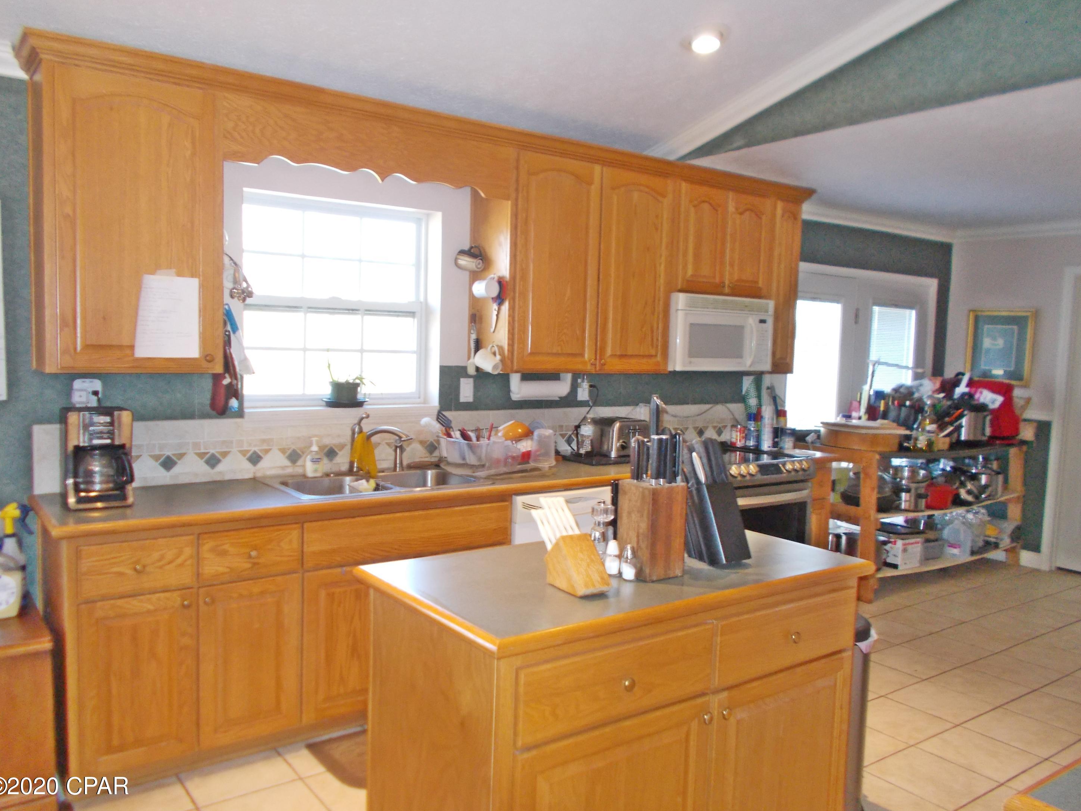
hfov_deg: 65.3
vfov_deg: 51.4
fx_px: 843
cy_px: 402
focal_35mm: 27
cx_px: 549
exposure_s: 1/25
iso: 280
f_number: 3.2
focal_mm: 4.6
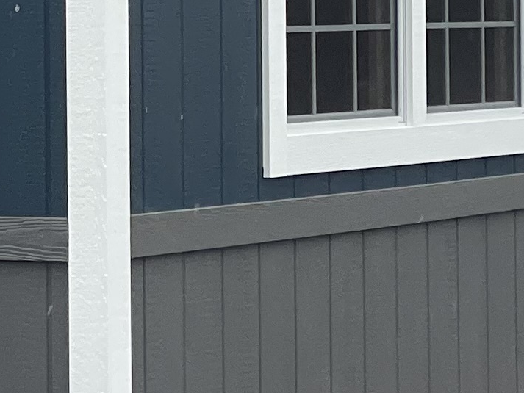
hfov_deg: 6.7
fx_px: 4451
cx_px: -57
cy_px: -91
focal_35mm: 294
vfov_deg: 5.0
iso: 25
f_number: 2
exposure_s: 1/168
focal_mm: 6
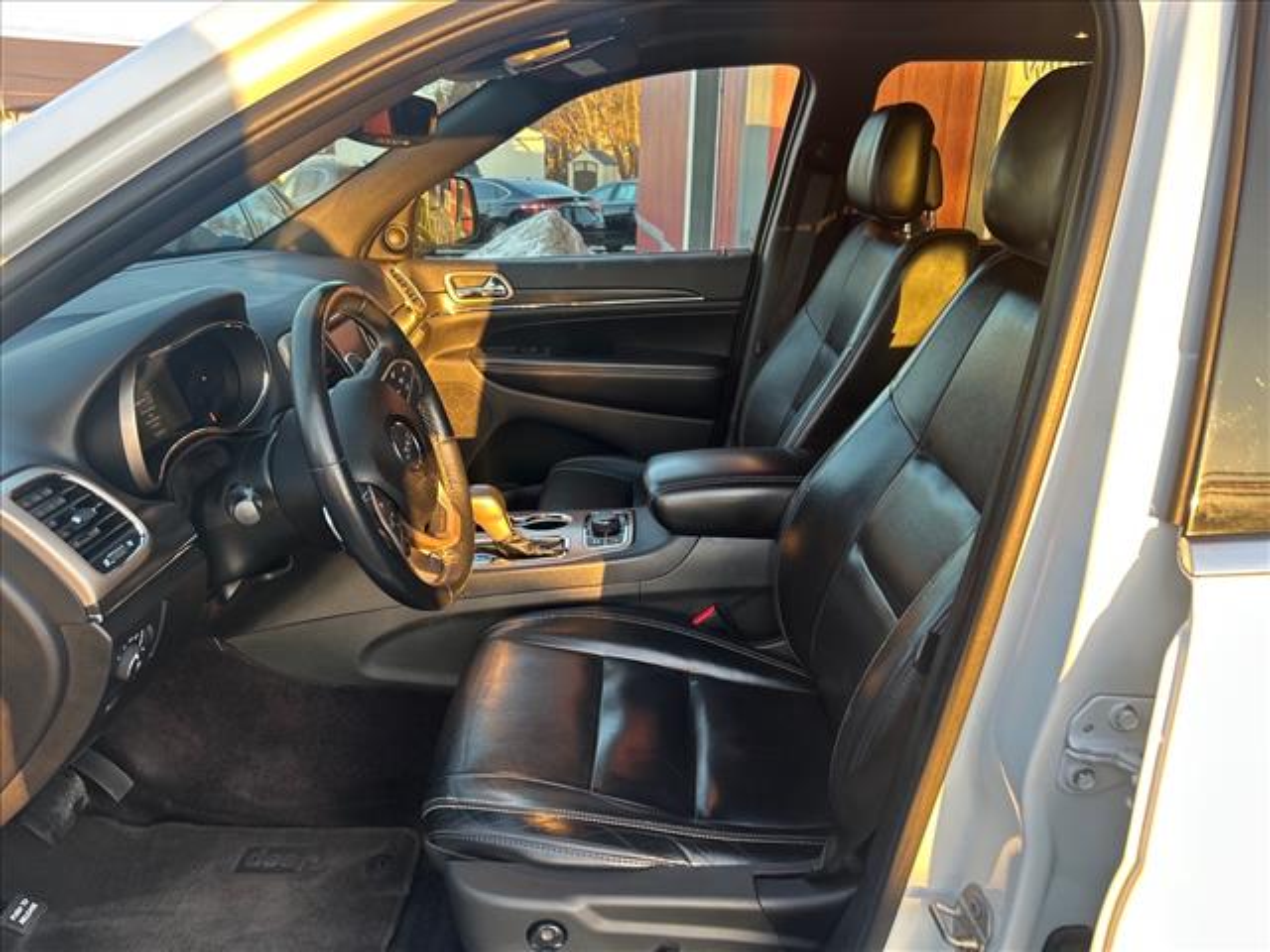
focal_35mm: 26
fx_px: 954
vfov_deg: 53.1
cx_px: 635
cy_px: 476
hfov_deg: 67.3
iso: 50
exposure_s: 1/121
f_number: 1.5
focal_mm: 5.7
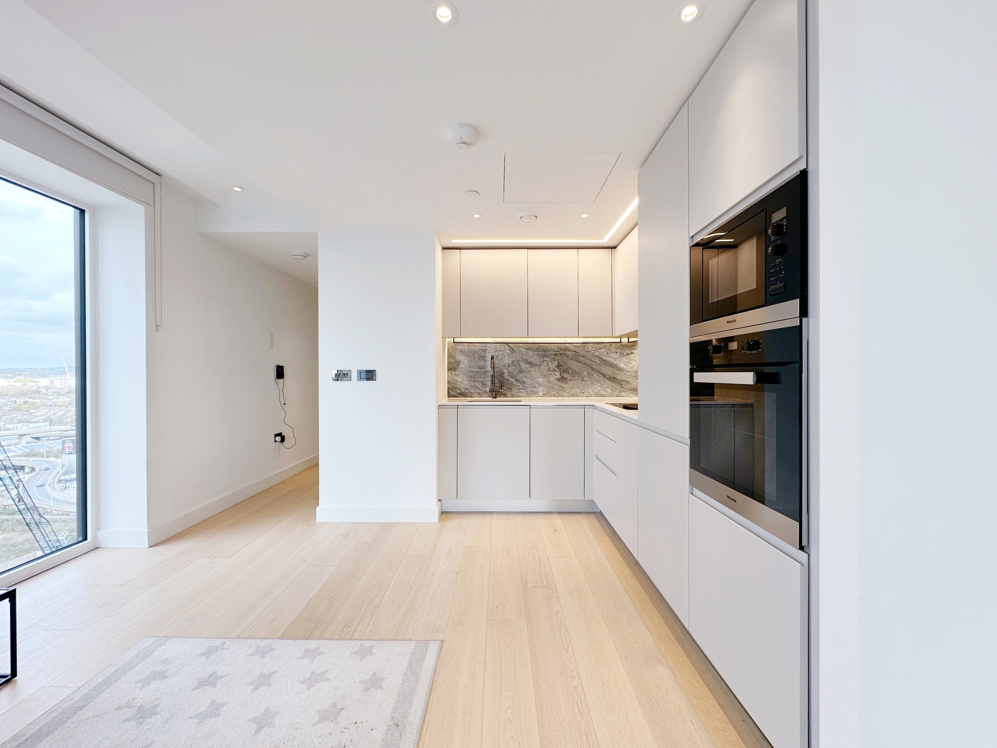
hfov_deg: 102.1
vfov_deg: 85.7
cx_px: 498
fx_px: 403
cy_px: 374
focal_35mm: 14
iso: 64
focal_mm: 2.22
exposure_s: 1/100
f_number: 2.2
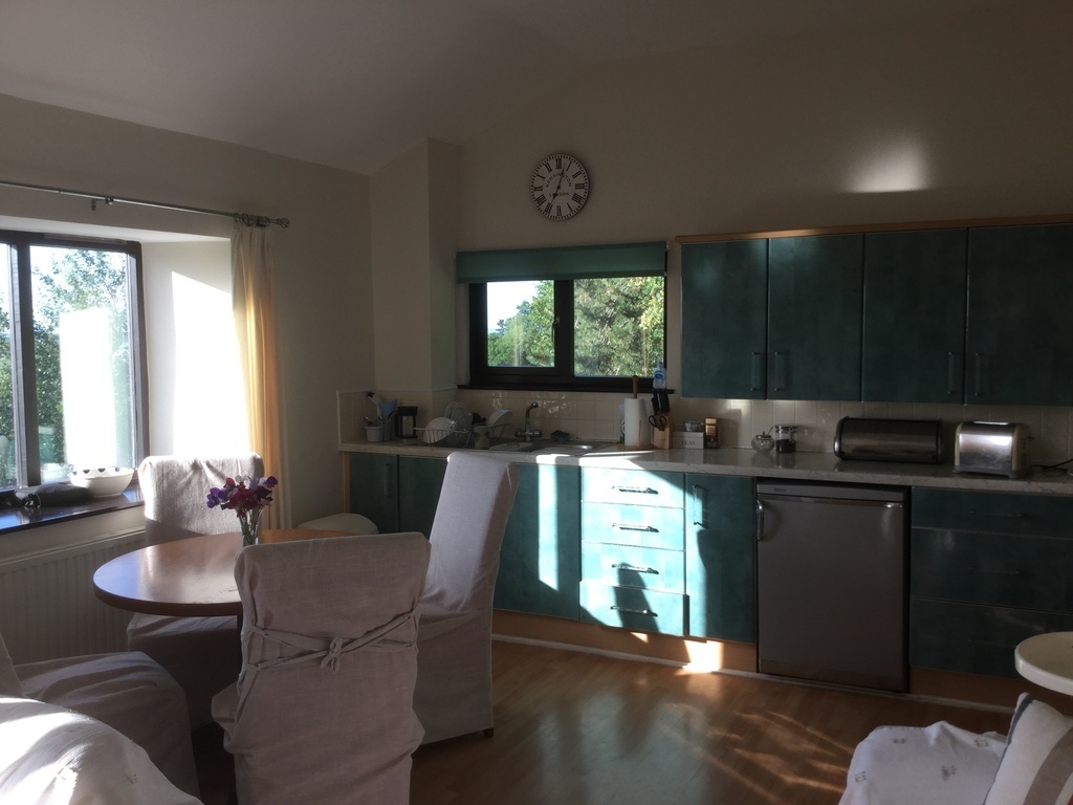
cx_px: 536
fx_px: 961
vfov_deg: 45.4
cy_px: 402
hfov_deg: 58.4
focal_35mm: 31
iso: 25
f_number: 2.4
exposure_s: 1/124
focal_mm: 3.3
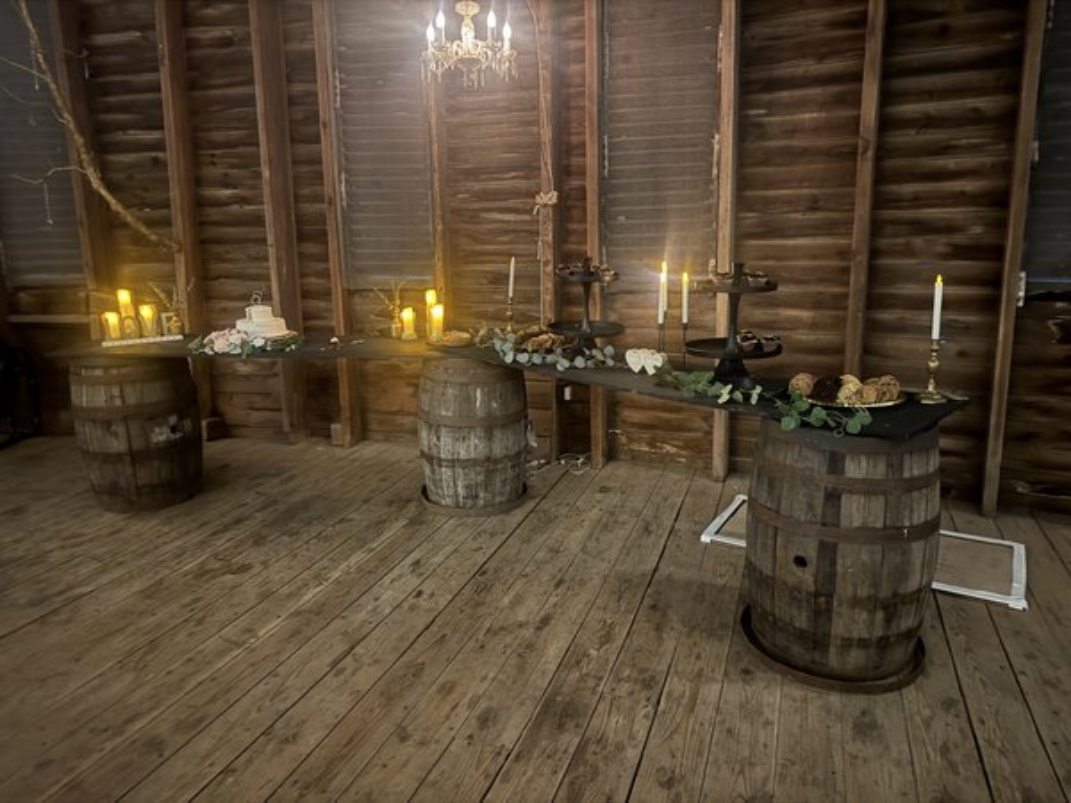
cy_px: 402
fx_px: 743
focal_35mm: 24
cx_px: 536
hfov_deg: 71.6
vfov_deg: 56.8
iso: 1600
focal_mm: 6.76
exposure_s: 1/9
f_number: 1.78
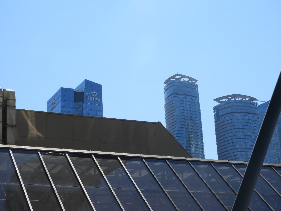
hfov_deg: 24.4
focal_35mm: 80
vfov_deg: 18.4
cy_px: 106
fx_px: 649
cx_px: 140
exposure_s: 1/1000
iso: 100
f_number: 4.5
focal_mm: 14.3
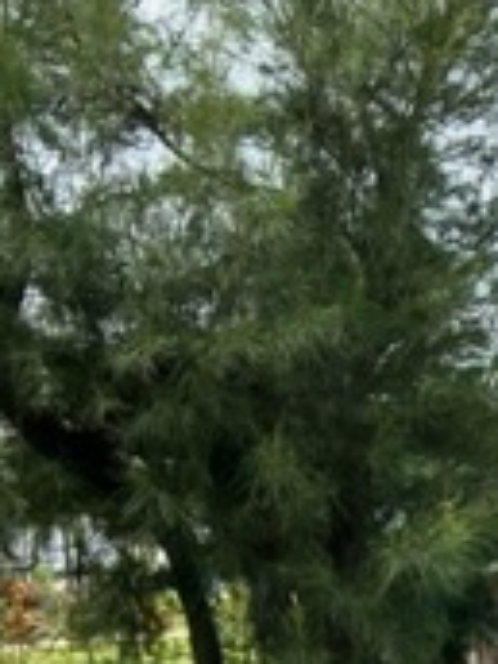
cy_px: 579
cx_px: 1104
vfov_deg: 19.9
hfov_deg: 12.6
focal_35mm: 97
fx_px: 1861
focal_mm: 5.7
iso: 50
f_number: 1.5
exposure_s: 1/2404
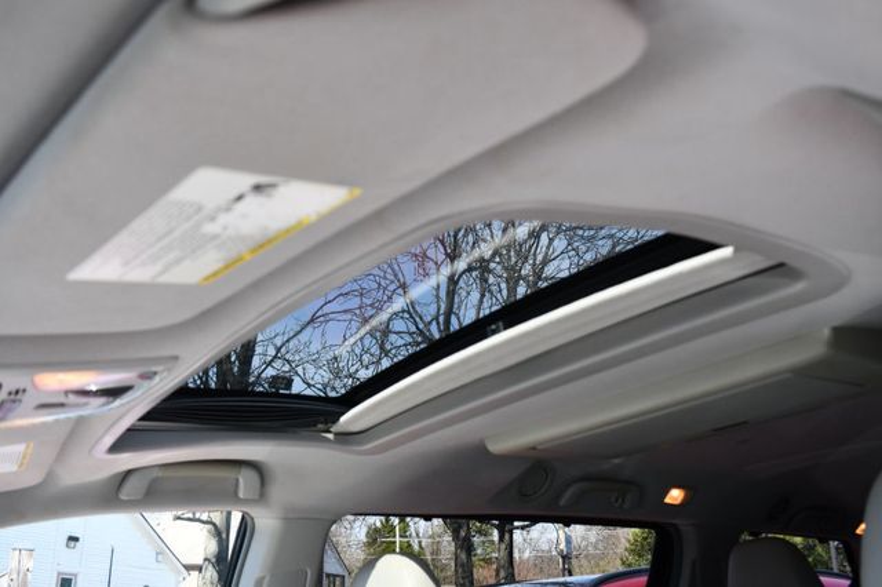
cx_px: 441
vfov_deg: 38.8
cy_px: 294
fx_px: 833
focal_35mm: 34
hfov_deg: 55.8
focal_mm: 23
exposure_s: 1/250
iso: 400
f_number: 5.6
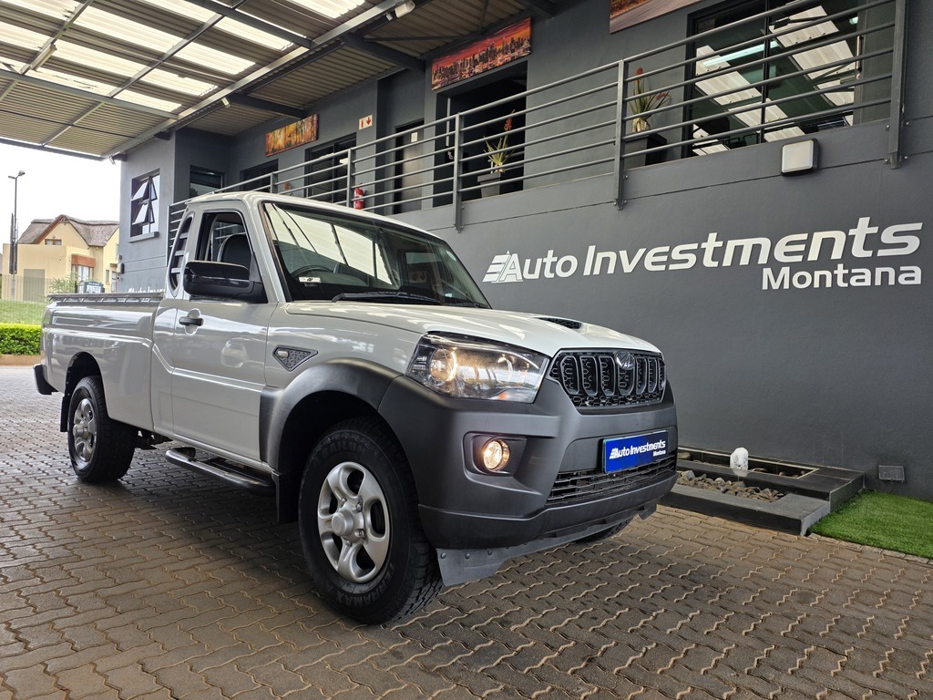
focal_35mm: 23
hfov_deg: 73.9
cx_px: 466
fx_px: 620
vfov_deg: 58.9
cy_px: 350
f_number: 1.7
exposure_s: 1/180
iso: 40
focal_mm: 6.25
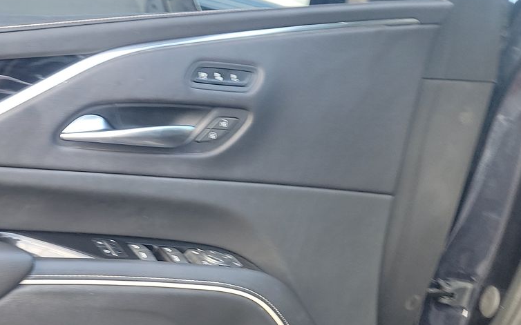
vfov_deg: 23.0
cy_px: 327
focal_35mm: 54
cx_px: 9
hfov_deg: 34.4
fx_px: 767
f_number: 1.8
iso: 152
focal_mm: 6.7
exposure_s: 1/59
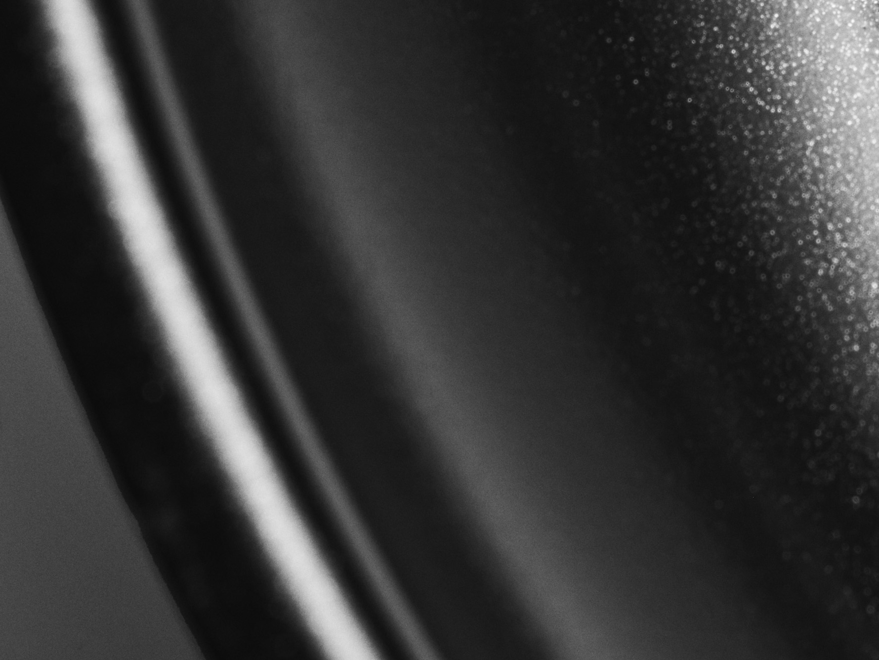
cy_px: -668
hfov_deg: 8.6
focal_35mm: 222
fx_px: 5638
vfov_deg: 6.5
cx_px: 1457
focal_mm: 50
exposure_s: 1/200
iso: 160
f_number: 11
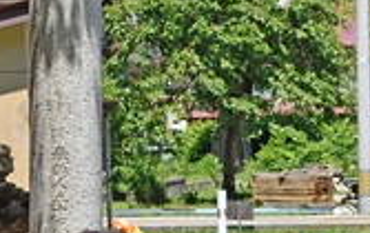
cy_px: 271
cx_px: 352
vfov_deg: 5.0
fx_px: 2656
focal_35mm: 263
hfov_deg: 7.9
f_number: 9
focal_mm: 48
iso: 160
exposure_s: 1/250
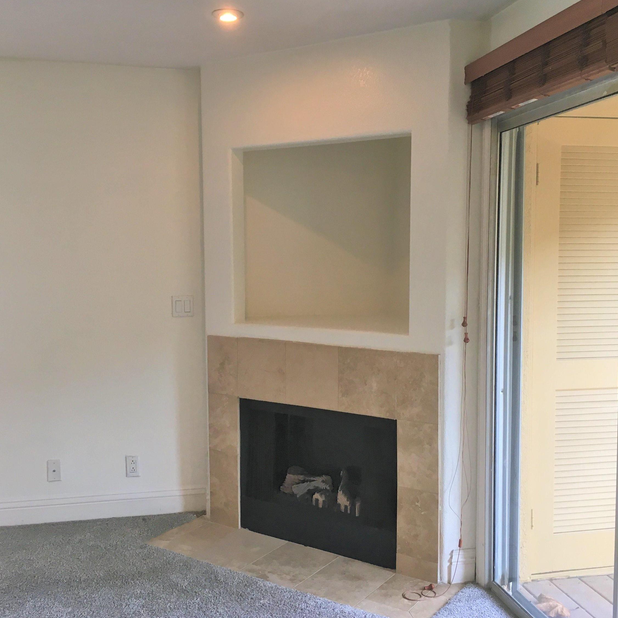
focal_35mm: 35
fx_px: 707
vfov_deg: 47.2
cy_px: 310
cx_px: 312
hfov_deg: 47.2
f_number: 2.2
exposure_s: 1/30
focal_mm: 4.15
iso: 50
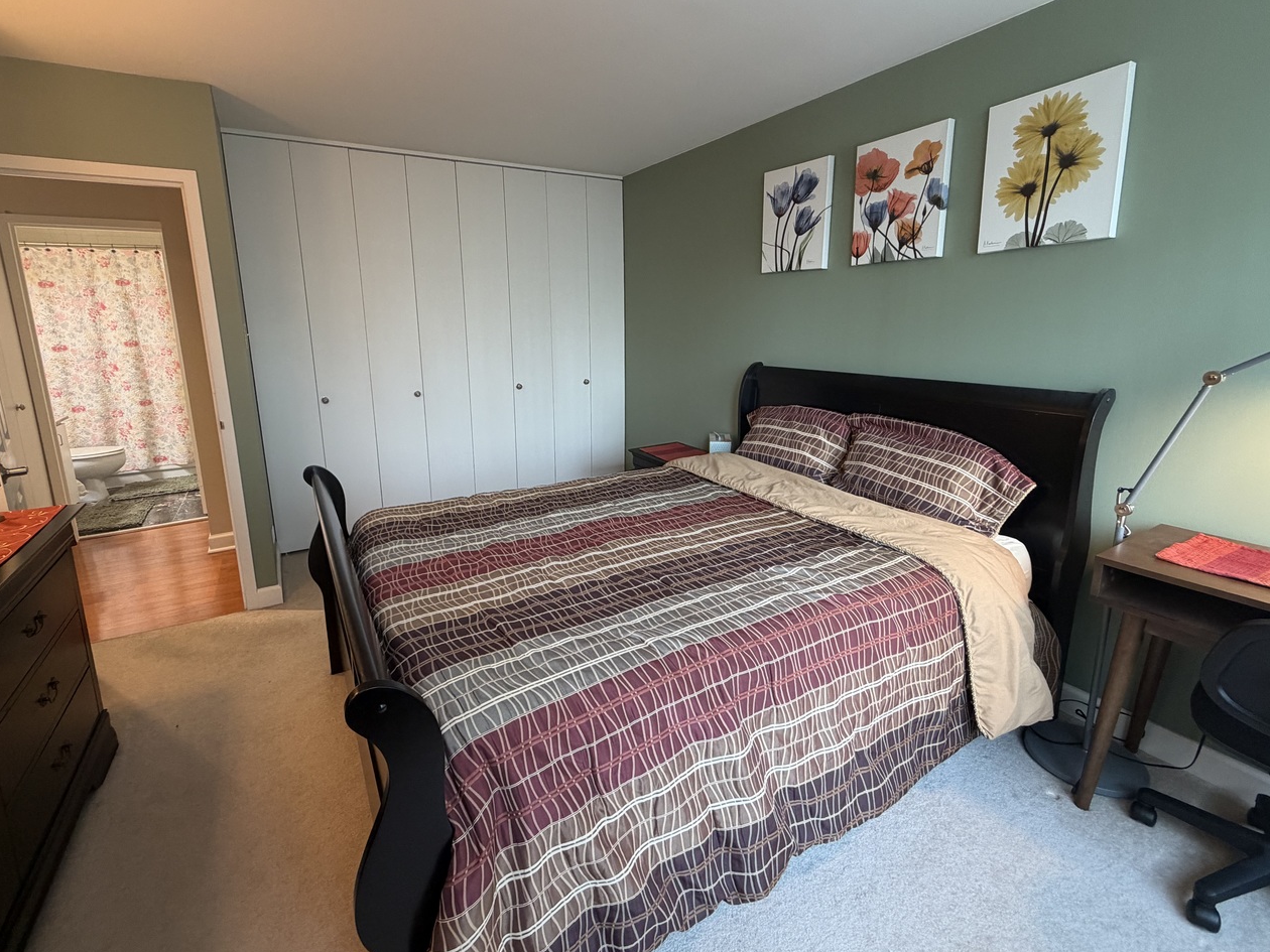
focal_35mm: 16
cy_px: 437
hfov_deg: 94.4
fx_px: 587
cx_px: 609
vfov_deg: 78.0
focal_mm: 2.22
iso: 200
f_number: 2.2
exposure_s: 1/60
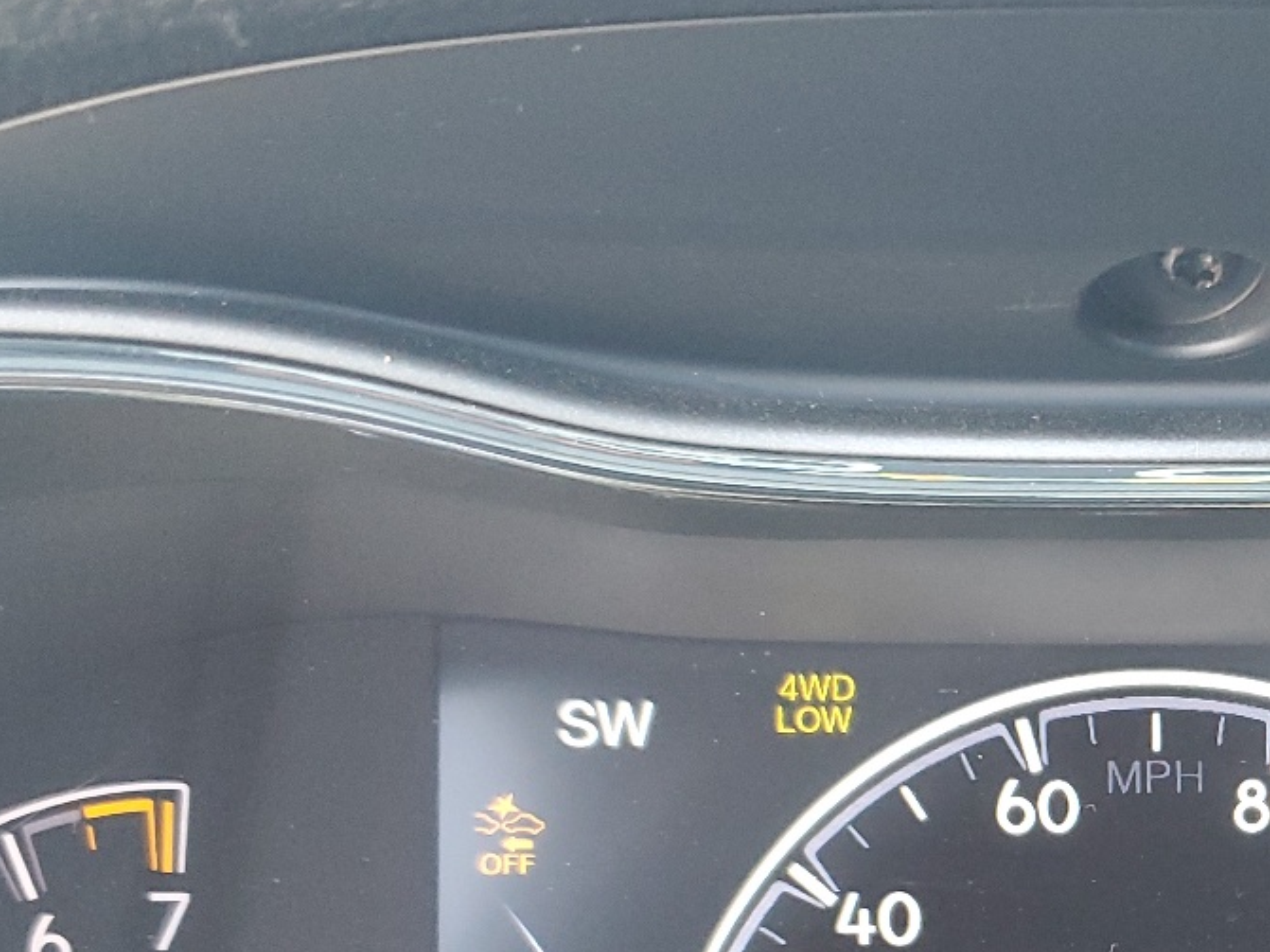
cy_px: 997
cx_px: 1141
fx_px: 2274
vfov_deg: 22.5
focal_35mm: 62
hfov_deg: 29.9
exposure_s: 1/60.2
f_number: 1.5
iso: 255
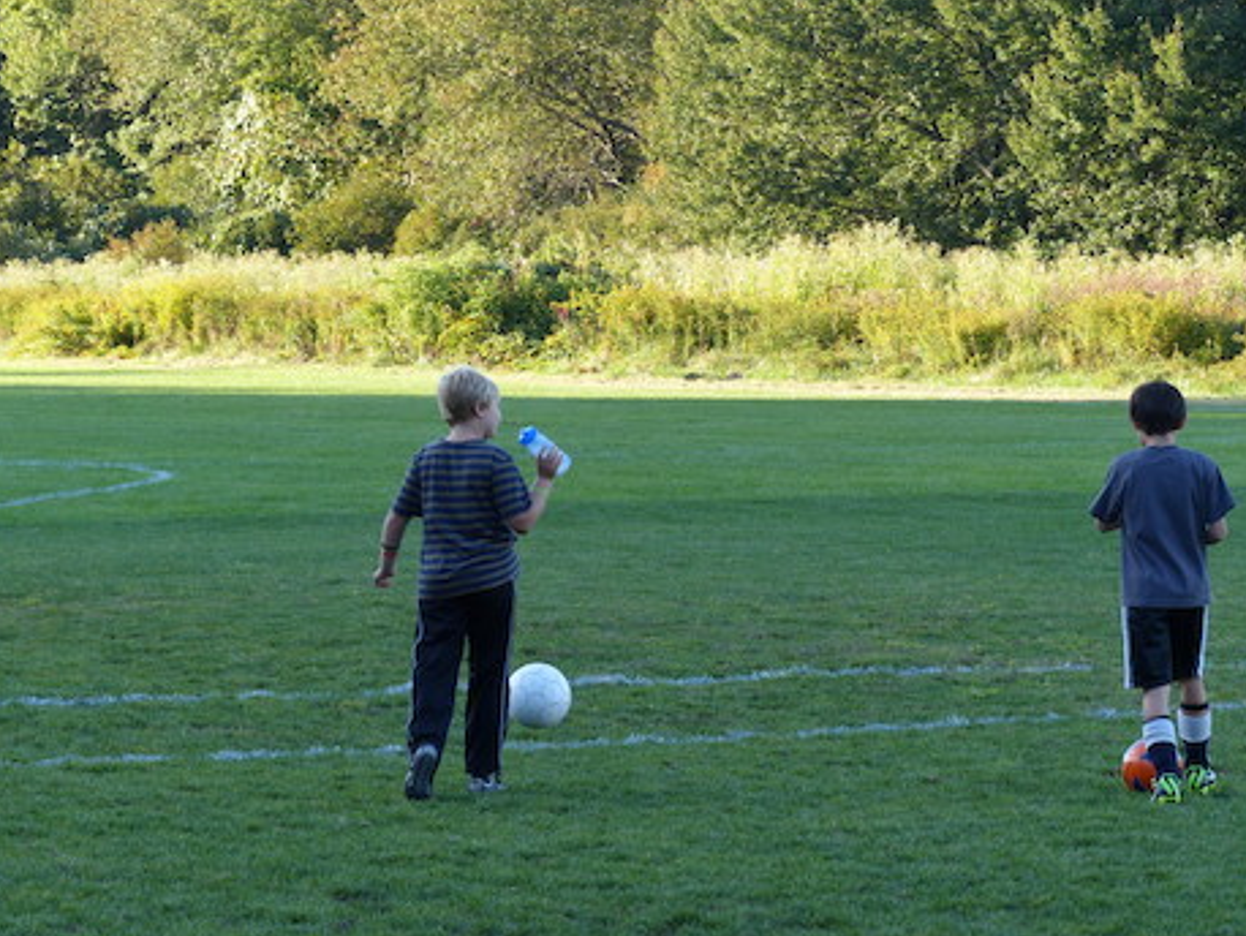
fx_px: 7455
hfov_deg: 9.6
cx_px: 695
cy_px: 422
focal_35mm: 207
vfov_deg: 7.2
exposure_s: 1/125
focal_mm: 32
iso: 100
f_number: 3.5
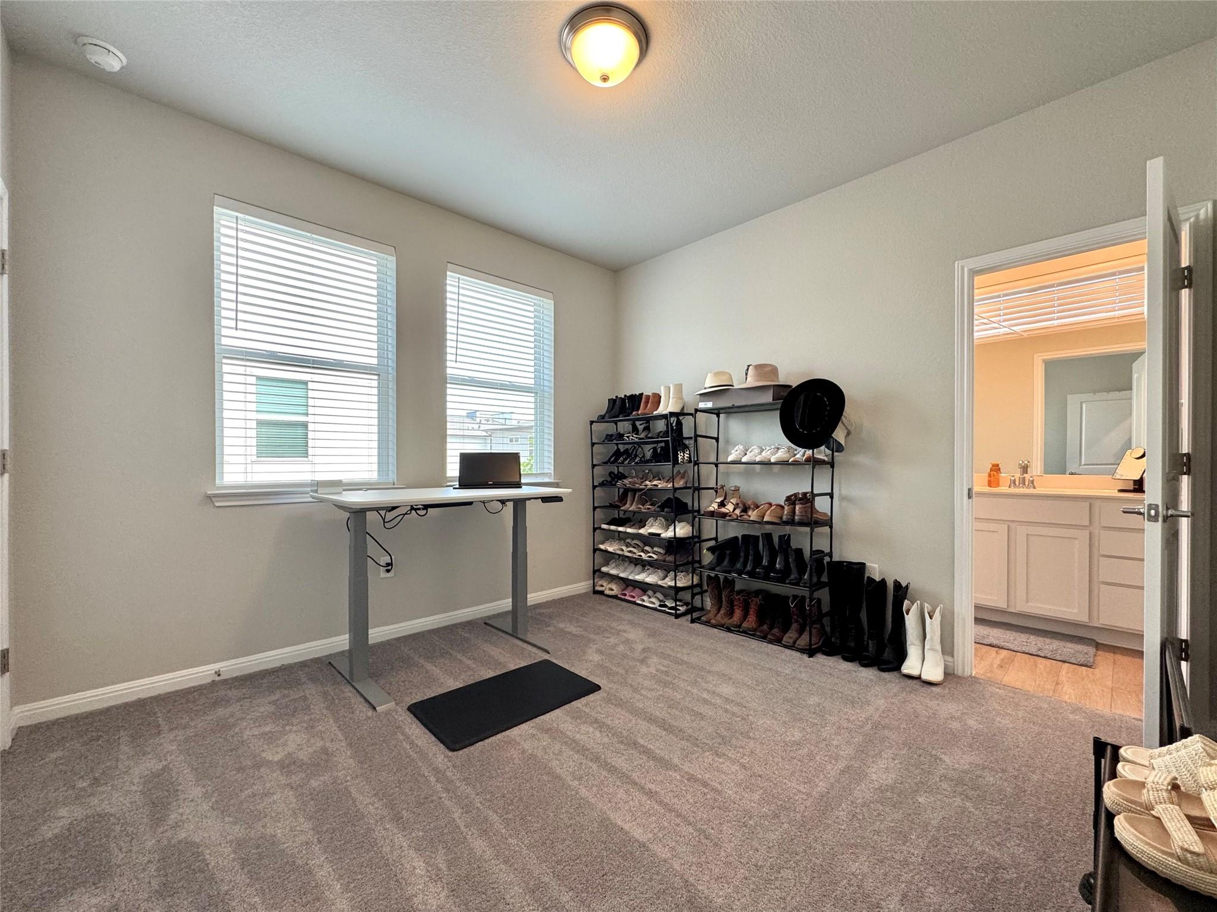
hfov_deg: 102.1
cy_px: 456
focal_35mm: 14
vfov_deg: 85.6
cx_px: 608
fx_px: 492
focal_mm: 2.22
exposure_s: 1/120
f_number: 2.2
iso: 160
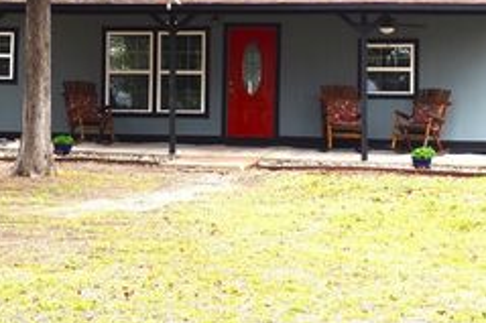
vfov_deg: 15.4
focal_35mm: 88
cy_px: 50
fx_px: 1187
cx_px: 199
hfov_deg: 23.1
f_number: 6.3
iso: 100
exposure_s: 1/200
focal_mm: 28
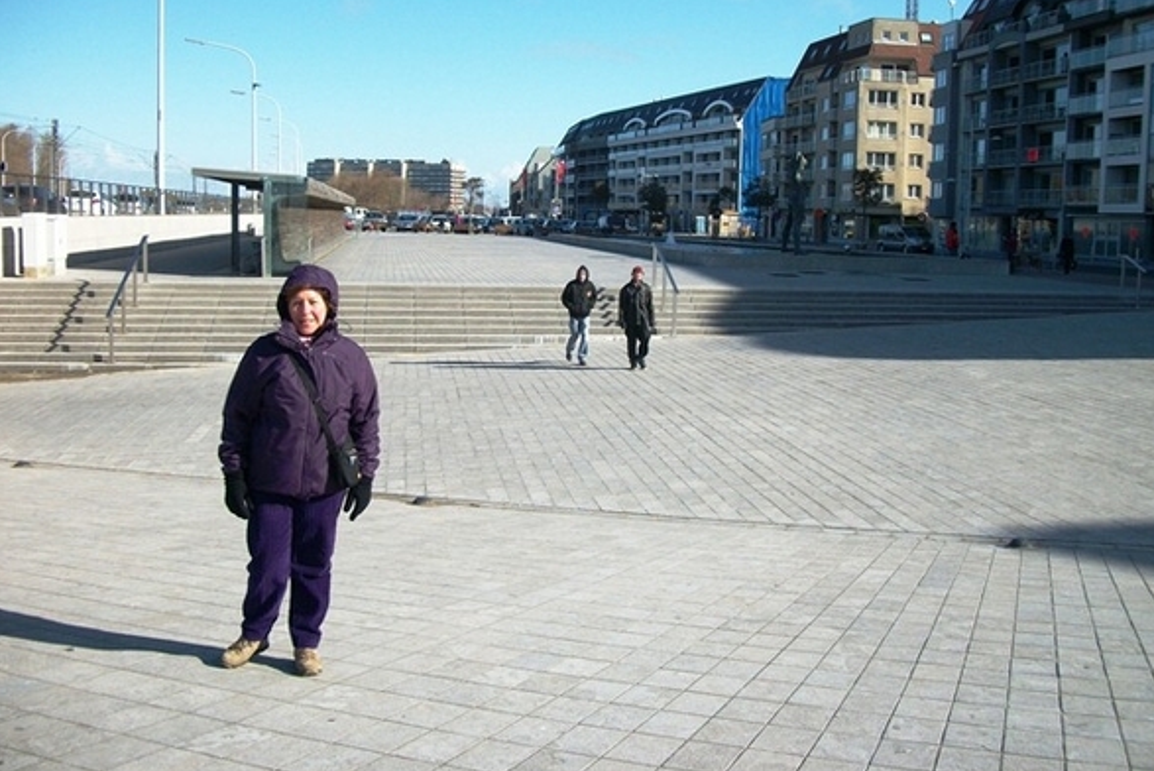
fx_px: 1090
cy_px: 338
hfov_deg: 55.8
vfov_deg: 38.9
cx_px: 570
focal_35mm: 34
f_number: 8.8
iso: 80
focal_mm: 5.7
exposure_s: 1/125
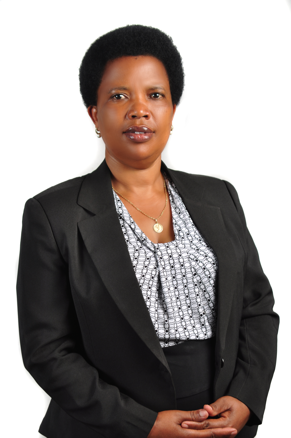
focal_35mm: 63
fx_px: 766
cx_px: 146
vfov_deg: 31.9
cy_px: 219
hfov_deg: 21.5
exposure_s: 1/100
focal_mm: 42
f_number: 5.6
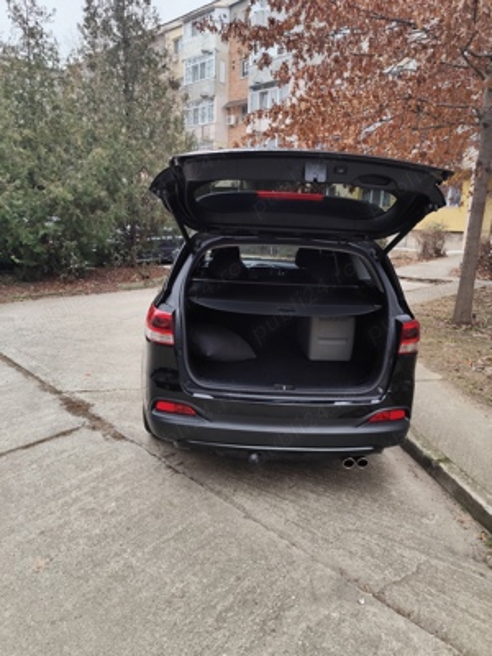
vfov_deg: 73.9
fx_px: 436
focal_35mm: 23
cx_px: 246
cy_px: 328
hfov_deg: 58.9
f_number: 1.65
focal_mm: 6.19
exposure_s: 1/124
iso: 50
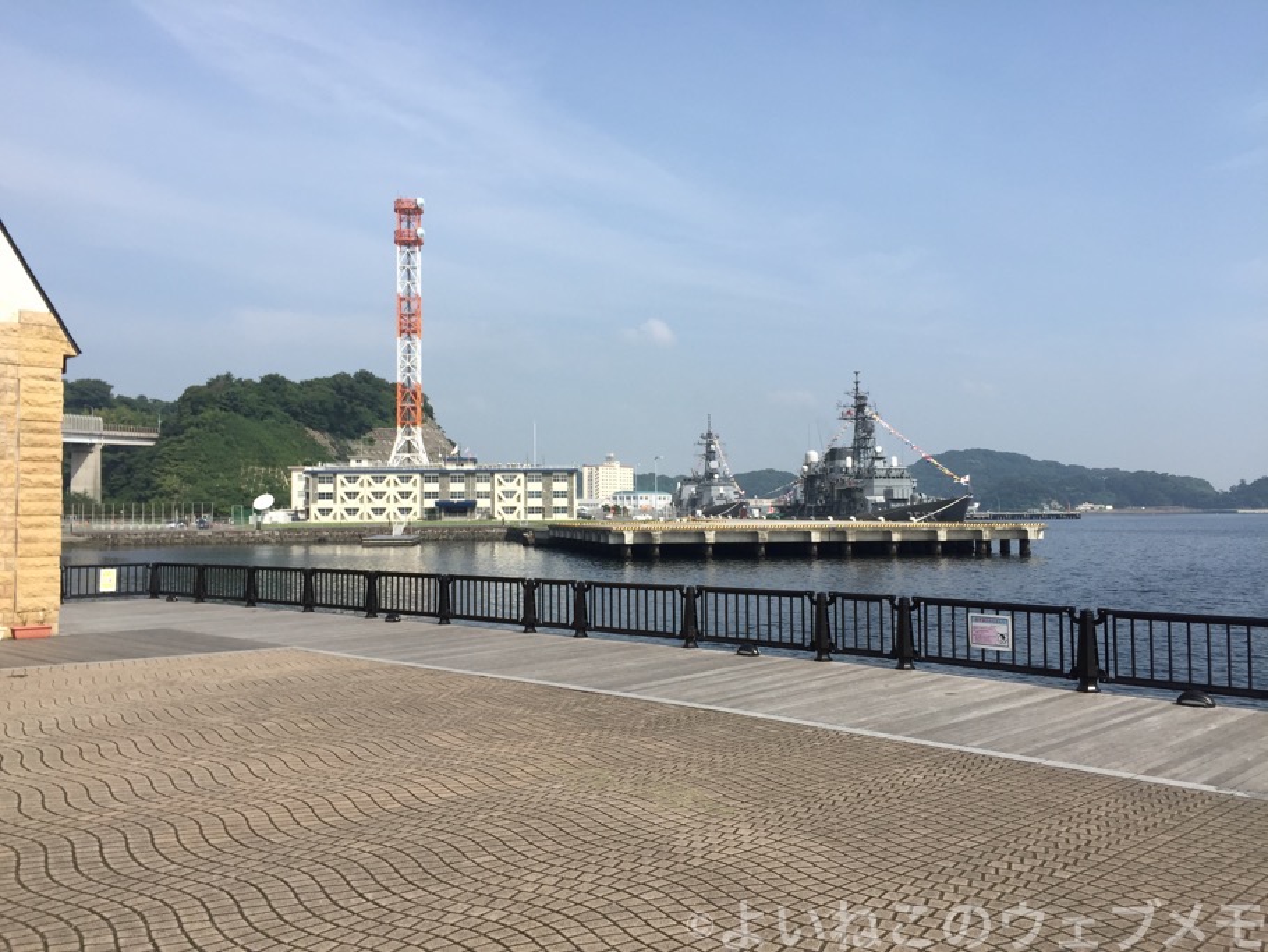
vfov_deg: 48.2
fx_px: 1063
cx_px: 634
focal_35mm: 29
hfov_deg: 61.6
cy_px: 476
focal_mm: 4.15
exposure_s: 1/1883
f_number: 2.2
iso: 32
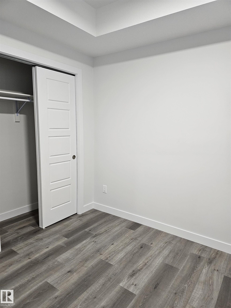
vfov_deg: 73.9
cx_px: 116
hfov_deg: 58.9
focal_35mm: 23
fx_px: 205
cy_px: 154
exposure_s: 1/120
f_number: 1.7
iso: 400
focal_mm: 6.3
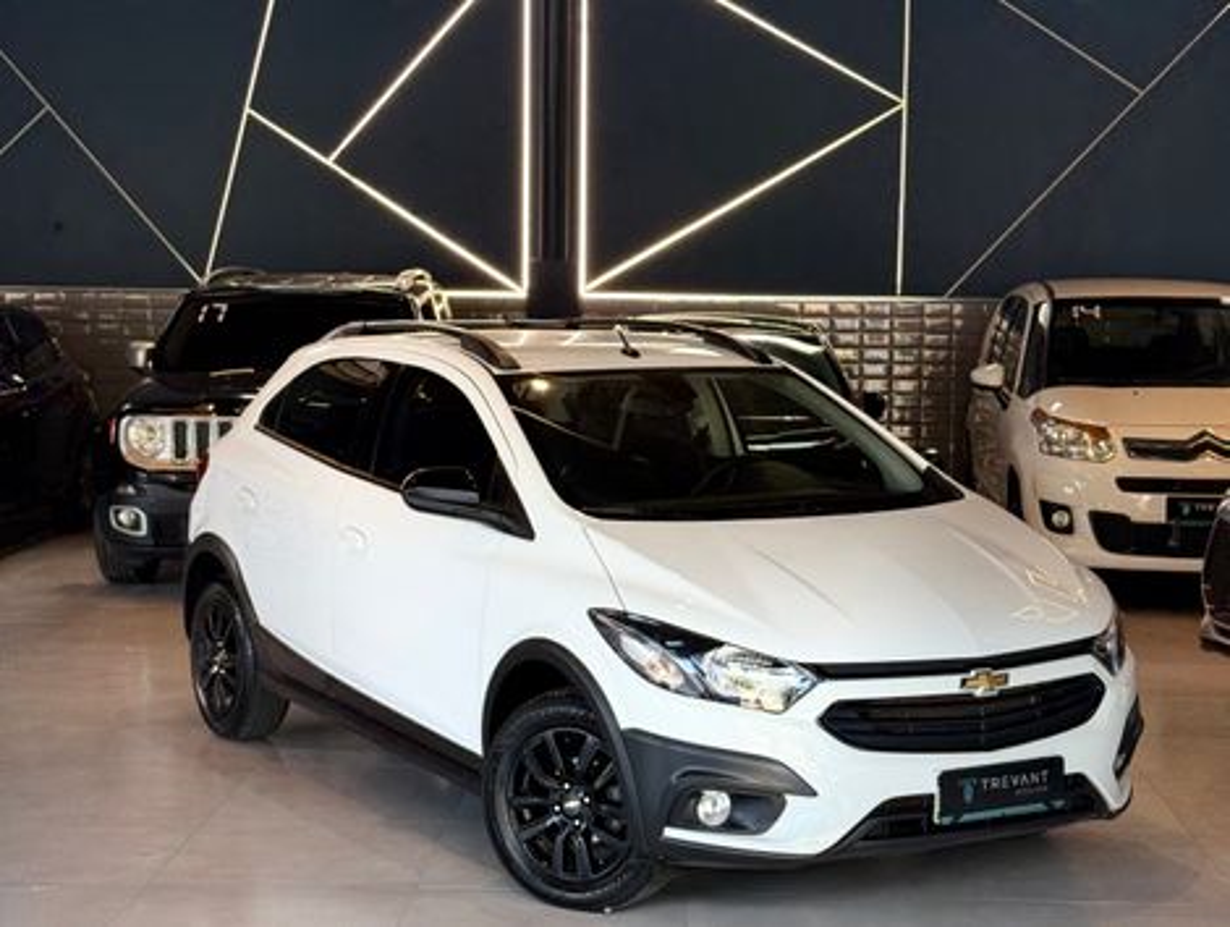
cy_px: 464
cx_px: 615
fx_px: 1708
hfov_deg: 39.6
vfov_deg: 30.3
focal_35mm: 48
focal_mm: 6.76
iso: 64
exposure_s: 1/174
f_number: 1.78
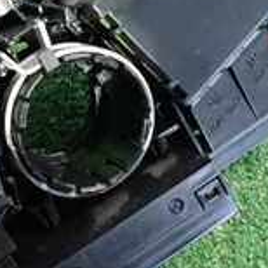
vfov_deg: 19.8
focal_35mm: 86
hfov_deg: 18.7
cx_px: -85
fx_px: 753
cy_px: 35
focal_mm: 4.5
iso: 800
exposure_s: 1/15
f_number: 2.8
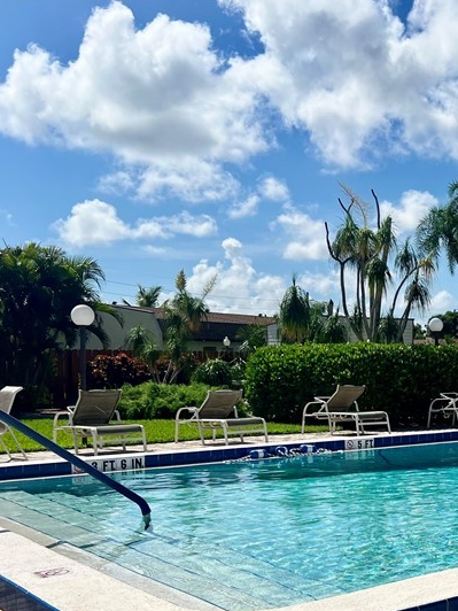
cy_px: 439
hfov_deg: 27.2
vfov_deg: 37.5
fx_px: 882
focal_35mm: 50
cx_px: 472
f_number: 1.5
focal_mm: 5.7
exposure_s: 1/9434
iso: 50
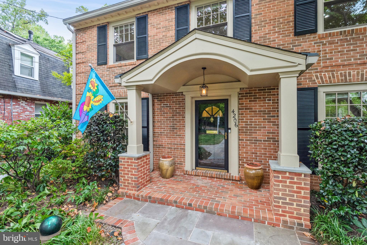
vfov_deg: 73.8
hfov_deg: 96.7
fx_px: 163
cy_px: 122
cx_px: 184
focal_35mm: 16
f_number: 8
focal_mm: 16
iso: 640
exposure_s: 1/40
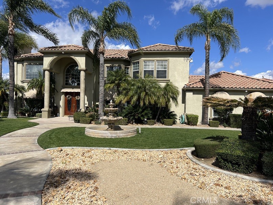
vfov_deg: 53.1
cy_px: 102
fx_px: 205
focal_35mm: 26
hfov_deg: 67.3
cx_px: 136
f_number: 1.5
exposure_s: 1/6993
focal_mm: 5.7
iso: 50
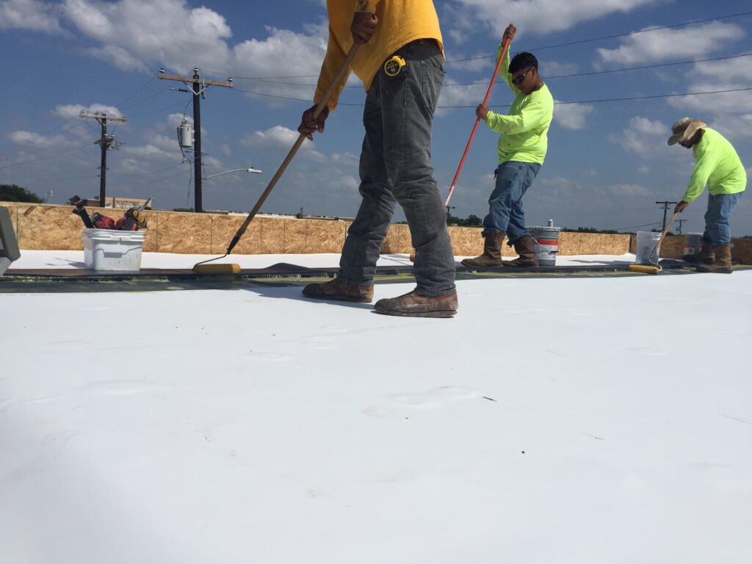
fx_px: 630
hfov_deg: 61.7
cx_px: 376
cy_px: 282
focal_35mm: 29
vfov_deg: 48.2
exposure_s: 1/6623
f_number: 2.2
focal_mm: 4.15
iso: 32
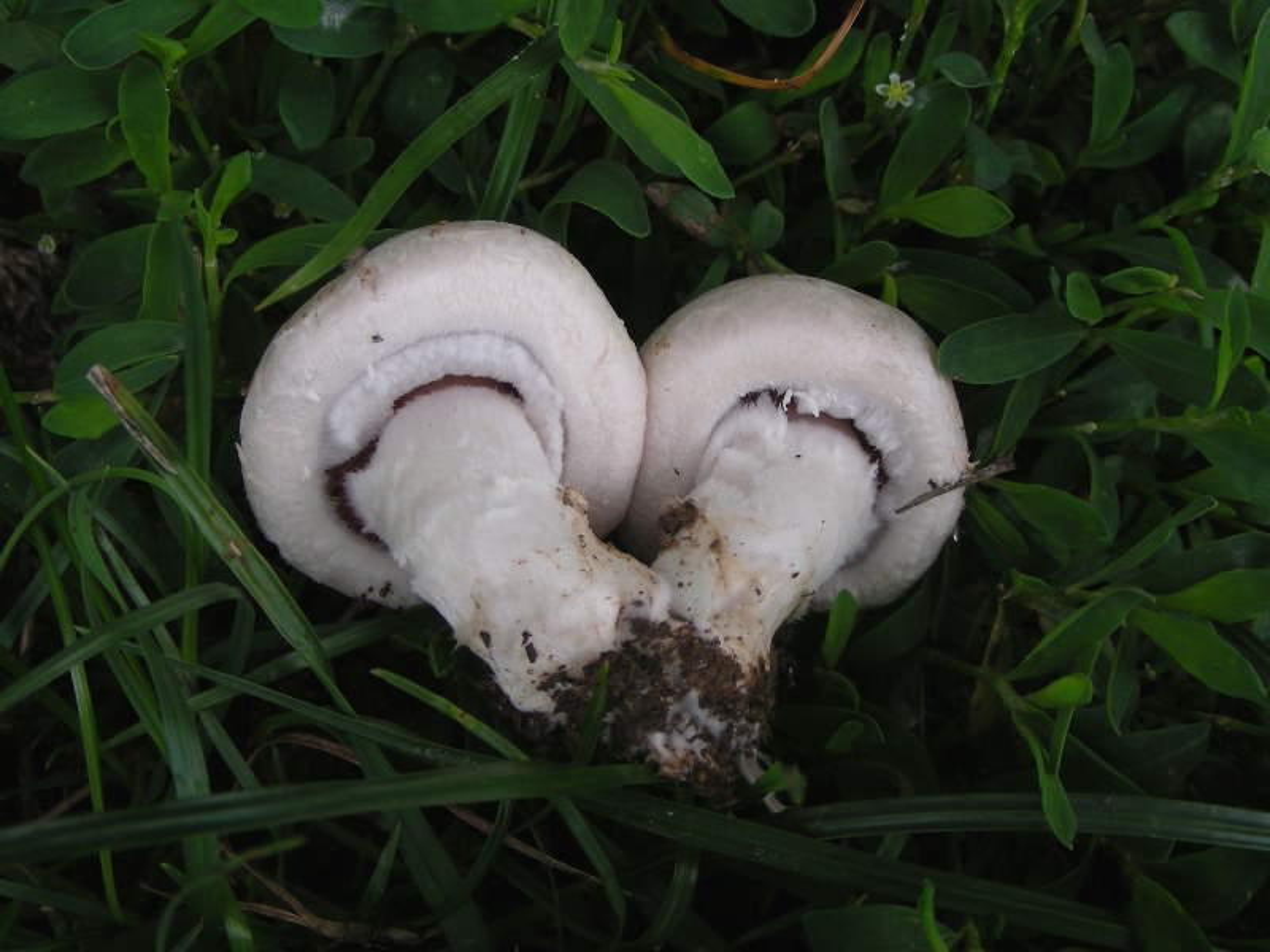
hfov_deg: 49.0
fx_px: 1394
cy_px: 476
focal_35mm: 38
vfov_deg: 37.7
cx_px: 635
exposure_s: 1/178
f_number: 4
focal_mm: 6.3
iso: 50
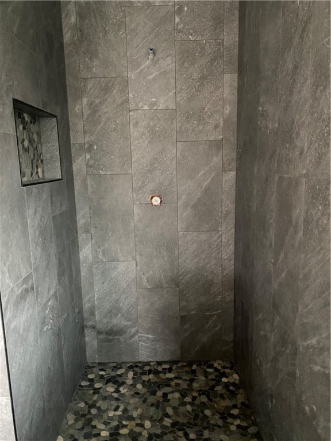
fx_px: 331
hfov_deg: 53.1
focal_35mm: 26
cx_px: 166
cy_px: 220
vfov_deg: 67.3
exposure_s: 1/30
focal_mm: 4.25
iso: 800
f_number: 1.8
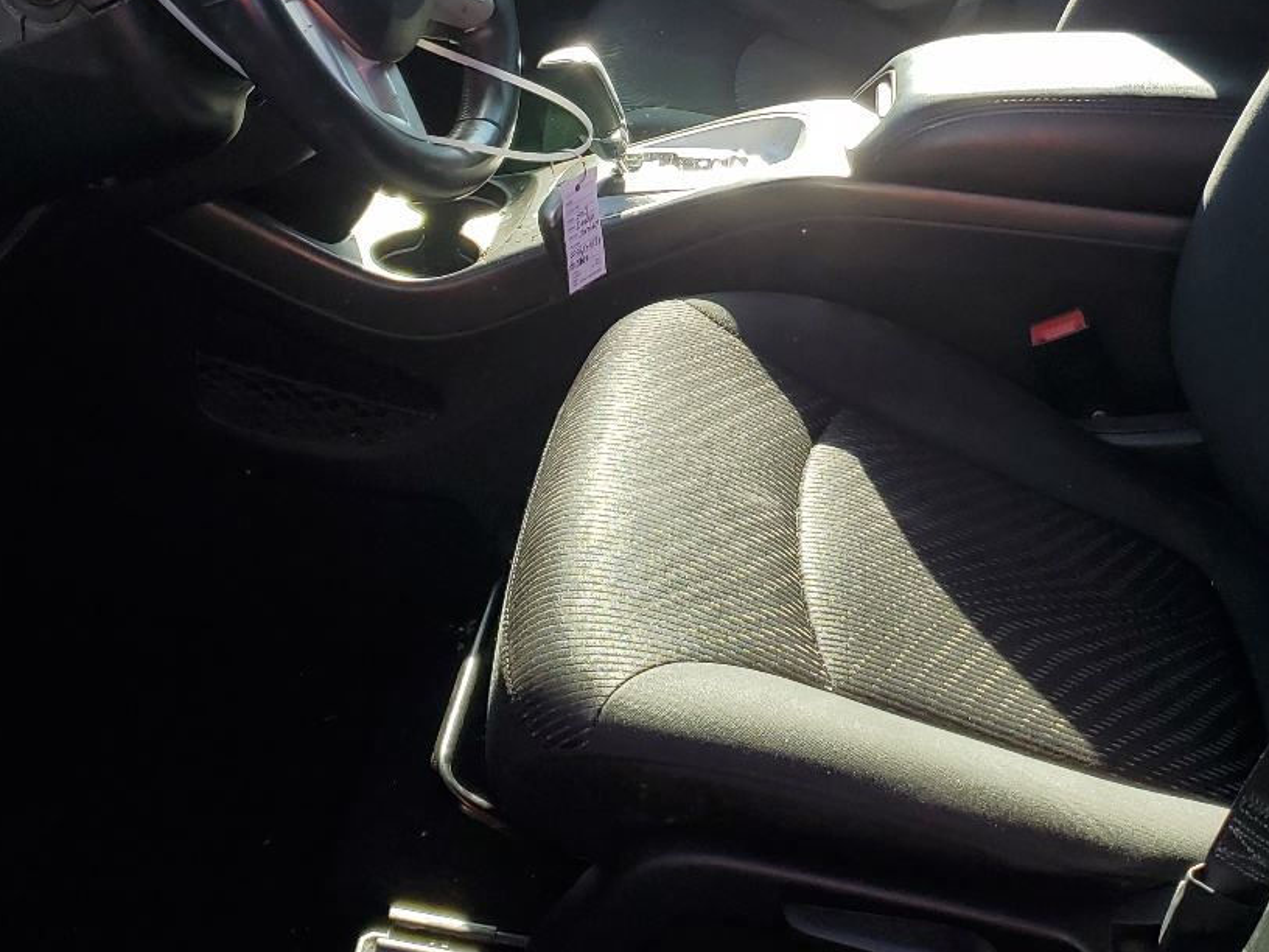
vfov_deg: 27.8
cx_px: 686
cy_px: 143
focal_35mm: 51
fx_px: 1870
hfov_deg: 37.5
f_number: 1.5
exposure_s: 1/526
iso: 50
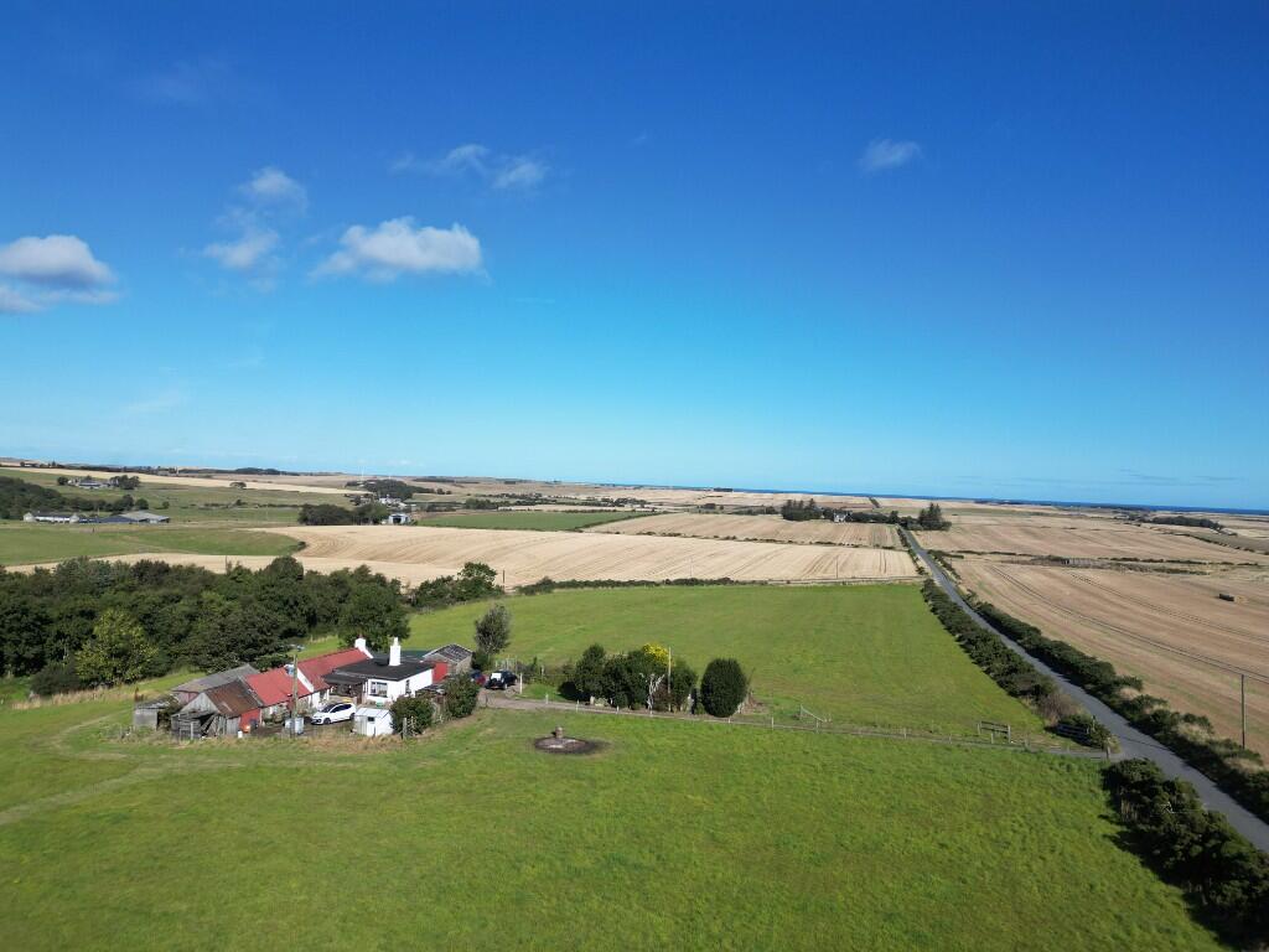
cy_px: 476
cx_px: 634
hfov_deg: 71.6
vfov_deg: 56.8
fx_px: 880
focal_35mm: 24
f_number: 1.7
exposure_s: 1/3000
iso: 100
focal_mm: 6.72
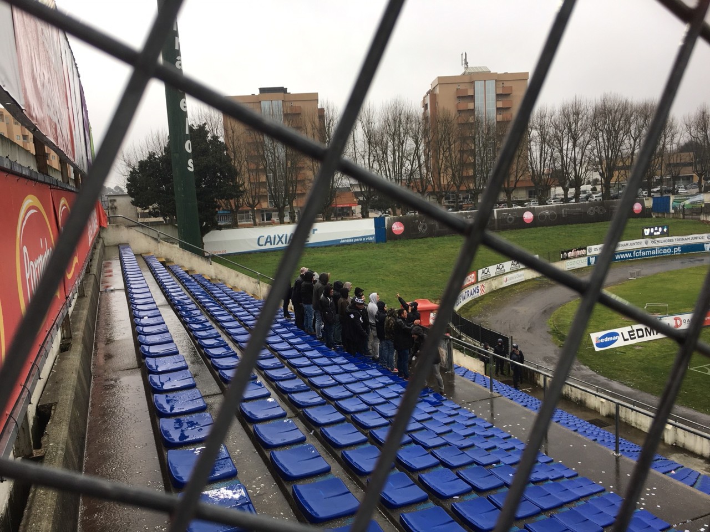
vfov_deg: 48.2
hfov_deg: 61.7
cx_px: 355
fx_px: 595
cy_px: 266
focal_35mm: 29
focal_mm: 4.15
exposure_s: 1/120
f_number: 2.2
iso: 25
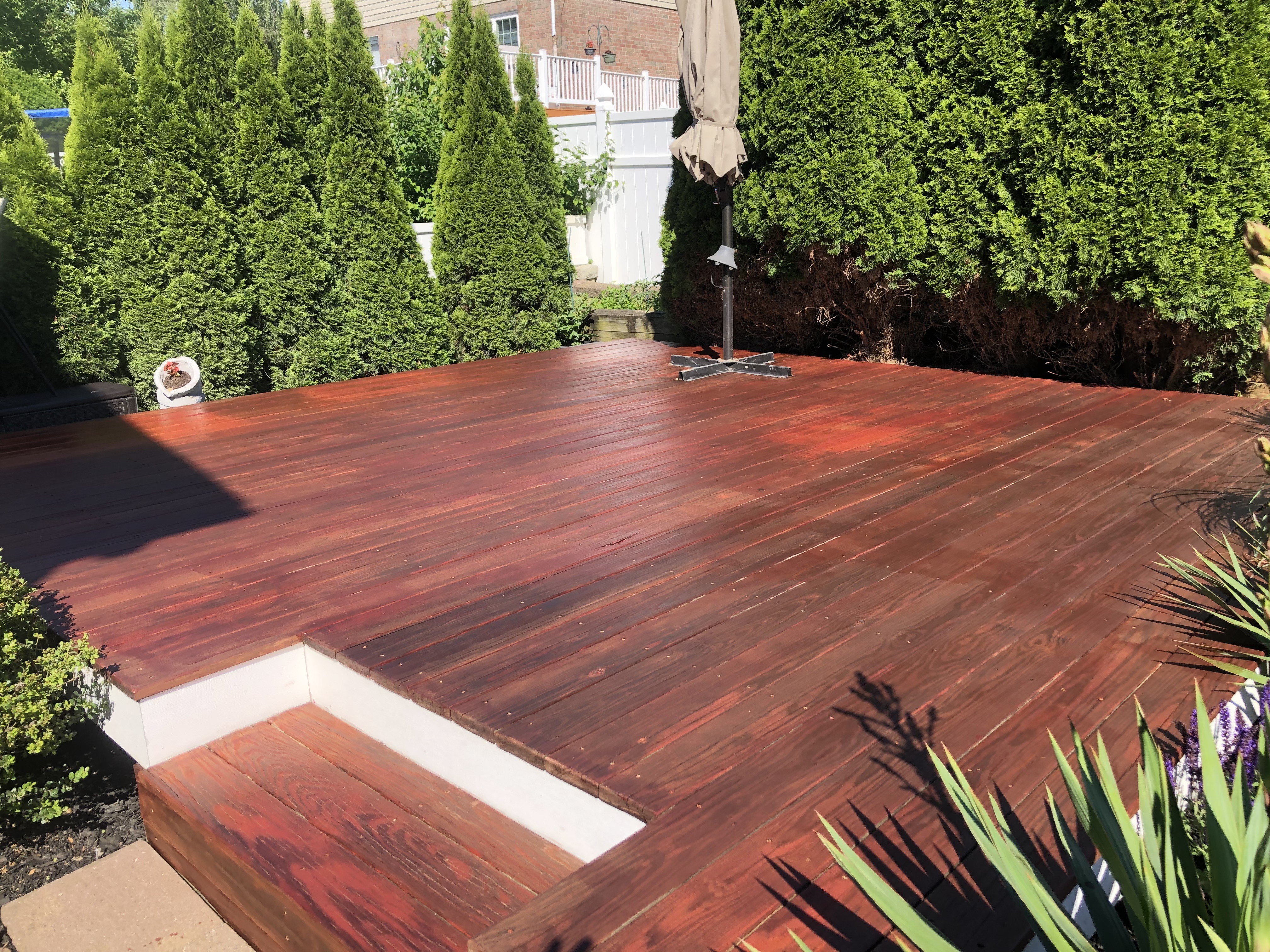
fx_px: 1027
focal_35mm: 28
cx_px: 635
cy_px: 476
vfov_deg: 49.7
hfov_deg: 63.4
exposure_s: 1/762
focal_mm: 4
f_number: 1.8
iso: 20
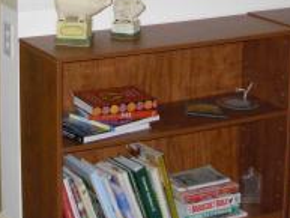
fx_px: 956
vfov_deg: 12.6
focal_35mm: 114
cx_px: 71
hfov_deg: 17.2
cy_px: -57
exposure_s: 1/98.7
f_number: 2.9
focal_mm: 6.3
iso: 244
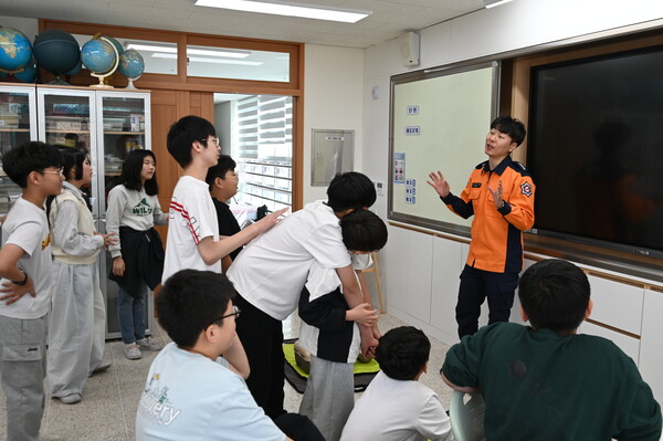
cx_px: 332
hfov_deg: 58.8
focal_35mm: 32
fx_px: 589
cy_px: 220
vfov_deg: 41.0
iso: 640
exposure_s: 1/100
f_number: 6.3
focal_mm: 32
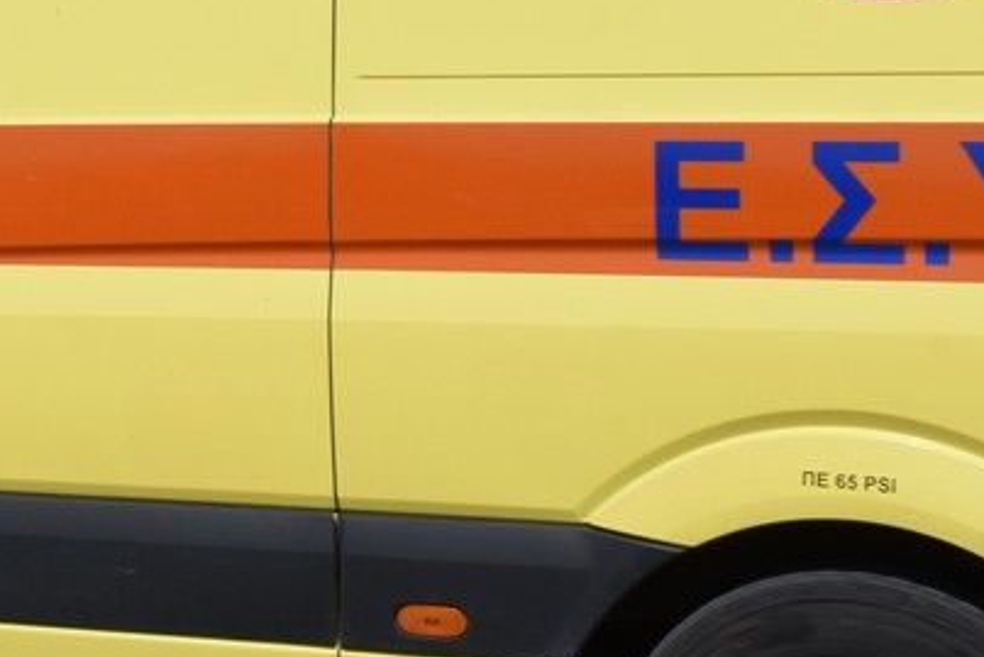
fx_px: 3294
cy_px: 24
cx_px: -159
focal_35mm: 120
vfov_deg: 11.3
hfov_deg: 16.4
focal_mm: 27
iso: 500
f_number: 14
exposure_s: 1/800
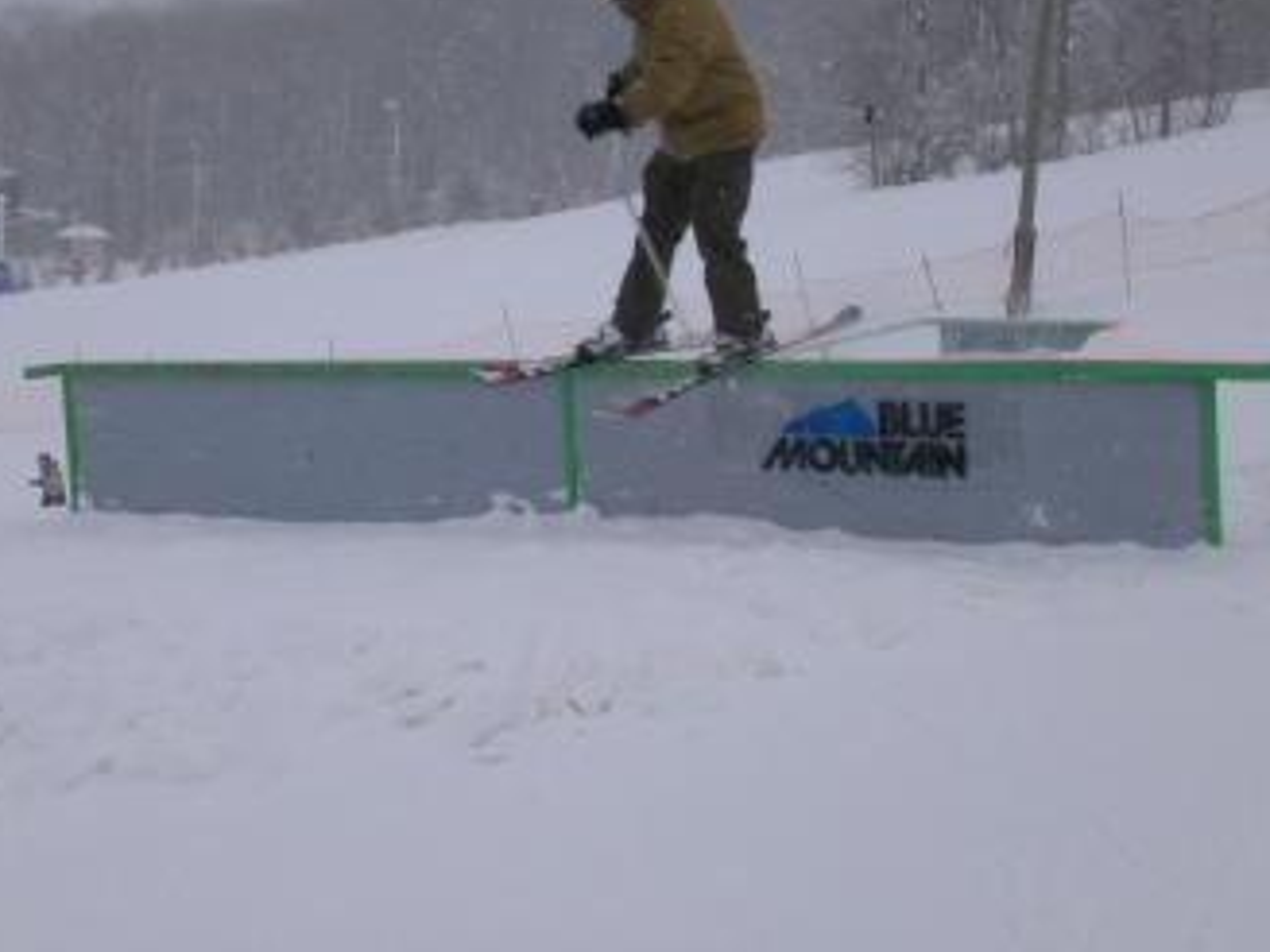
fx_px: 3155
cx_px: 654
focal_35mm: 86
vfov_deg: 17.1
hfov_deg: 22.8
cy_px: 372
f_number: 5.7
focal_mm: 10.4
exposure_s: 1/500
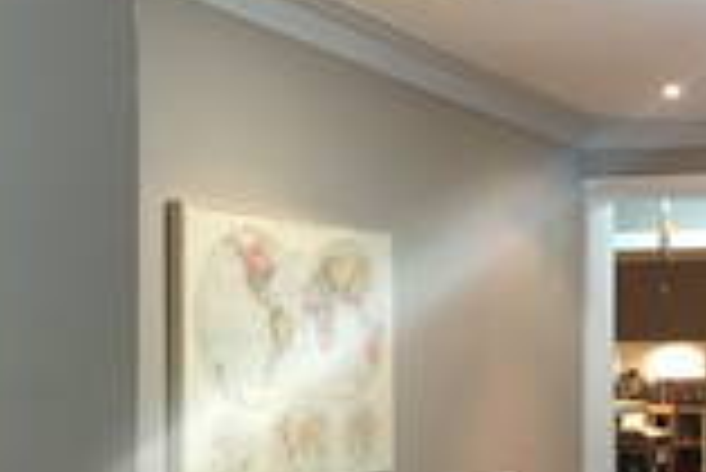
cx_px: 769
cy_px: 360
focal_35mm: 69
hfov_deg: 26.9
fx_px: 1354
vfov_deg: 19.6
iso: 100
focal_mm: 4.15
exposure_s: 1/4
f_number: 2.2
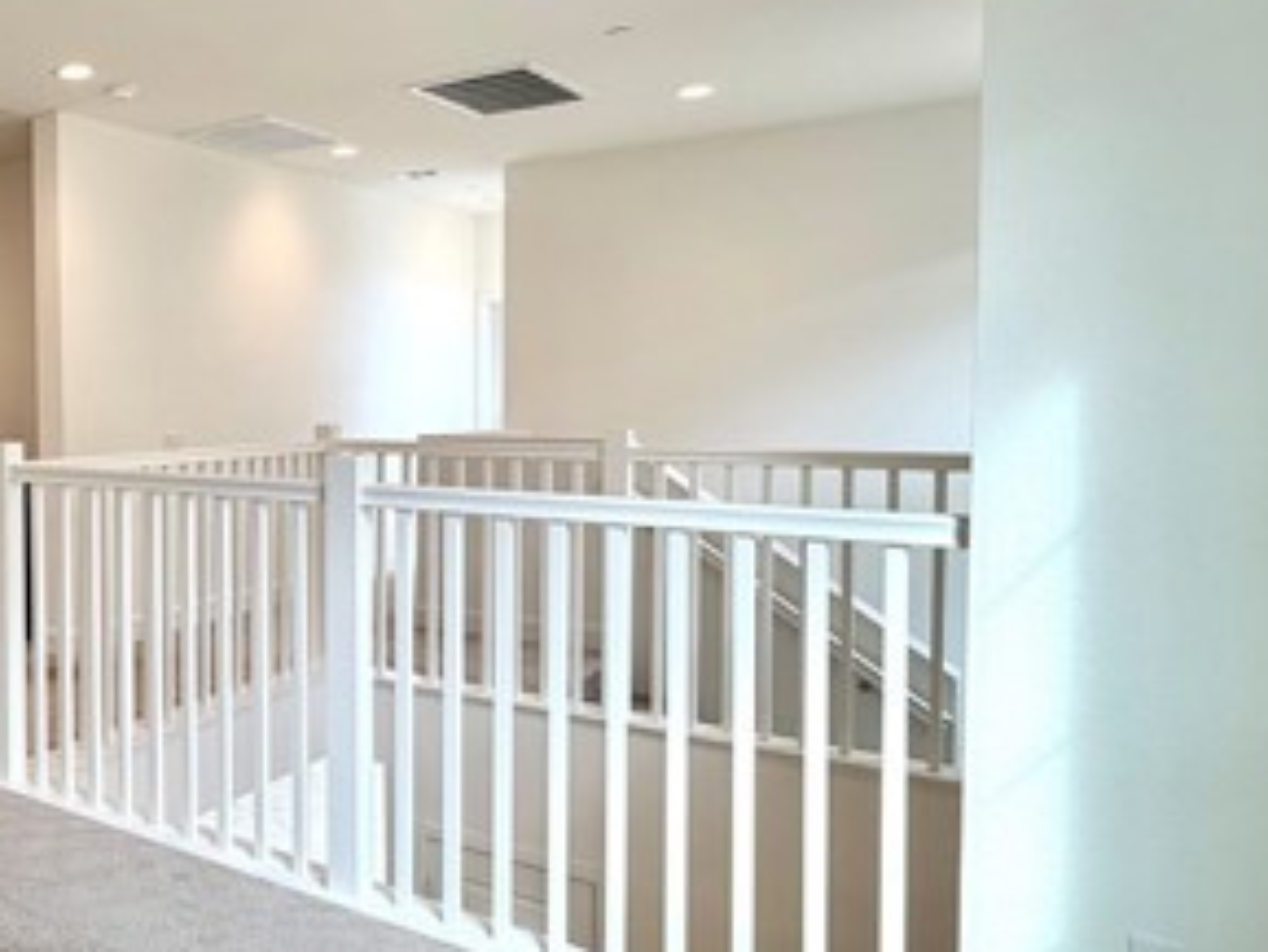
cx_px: 61
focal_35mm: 31
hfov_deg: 49.8
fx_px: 1136
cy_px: 430
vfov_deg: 45.4
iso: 64
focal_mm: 2.22
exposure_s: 1/120
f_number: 2.2
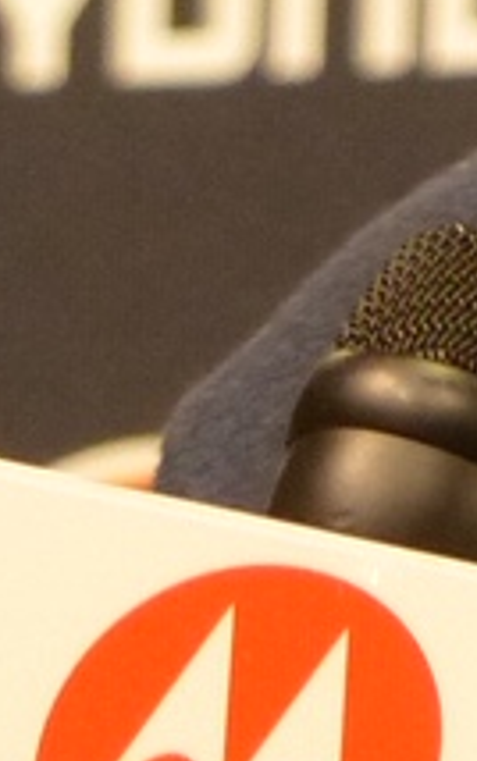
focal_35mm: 2004
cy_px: -754
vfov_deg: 1.0
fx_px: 41627
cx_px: 1773
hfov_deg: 0.7
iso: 400
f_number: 2.8
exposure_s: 1/100
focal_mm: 56.9
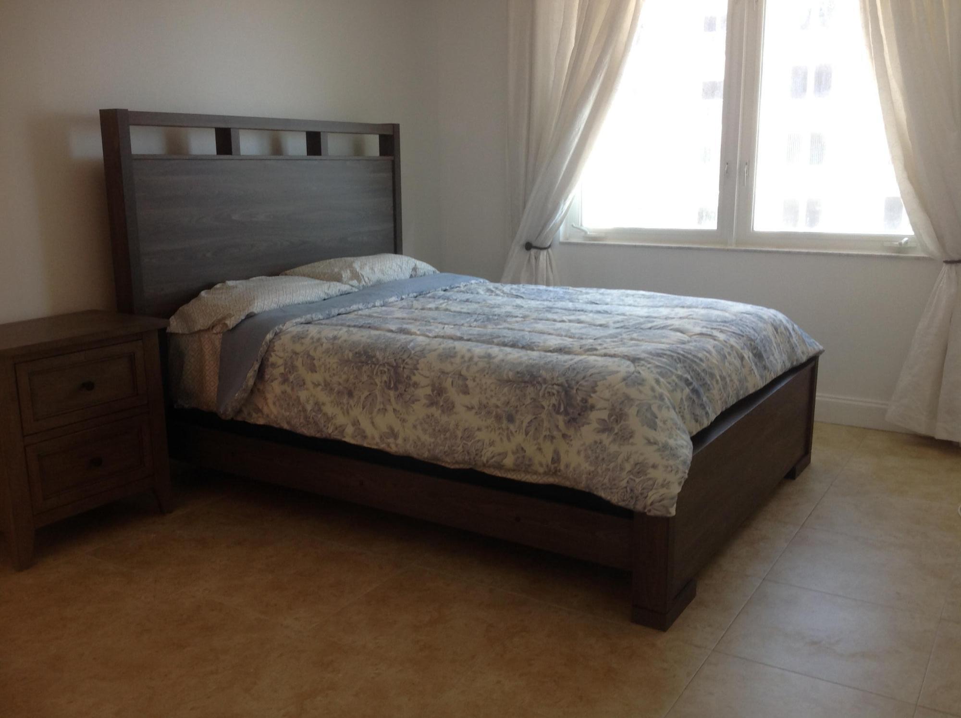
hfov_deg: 52.7
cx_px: 480
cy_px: 359
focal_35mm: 35
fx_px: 970
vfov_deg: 40.6
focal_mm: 4.28
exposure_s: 1/20
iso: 50
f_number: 2.4
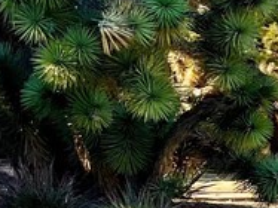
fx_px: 1276
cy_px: 196
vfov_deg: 9.3
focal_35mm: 159
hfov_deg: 11.3
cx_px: 540
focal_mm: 3
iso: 16
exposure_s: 1/1098
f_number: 1.8
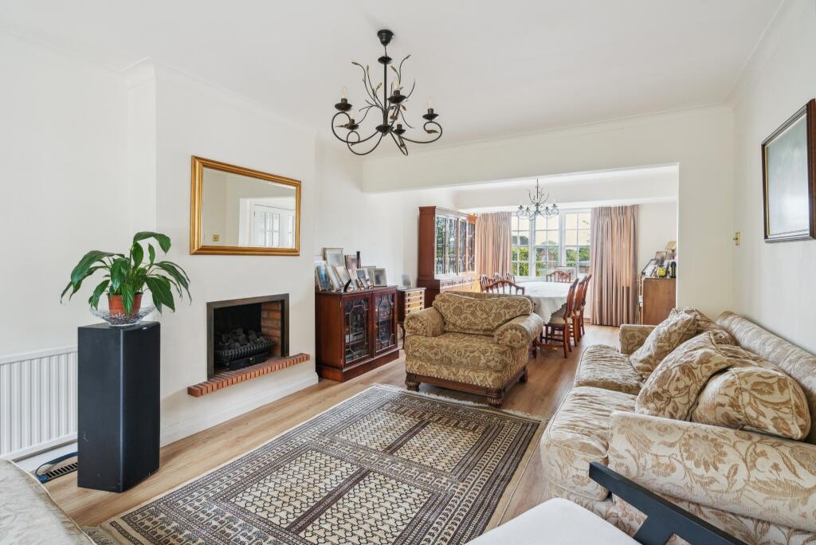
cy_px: 272
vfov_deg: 73.8
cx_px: 408
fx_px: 363
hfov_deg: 96.7
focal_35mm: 16
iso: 640
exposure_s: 1/30
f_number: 6.3
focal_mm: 16
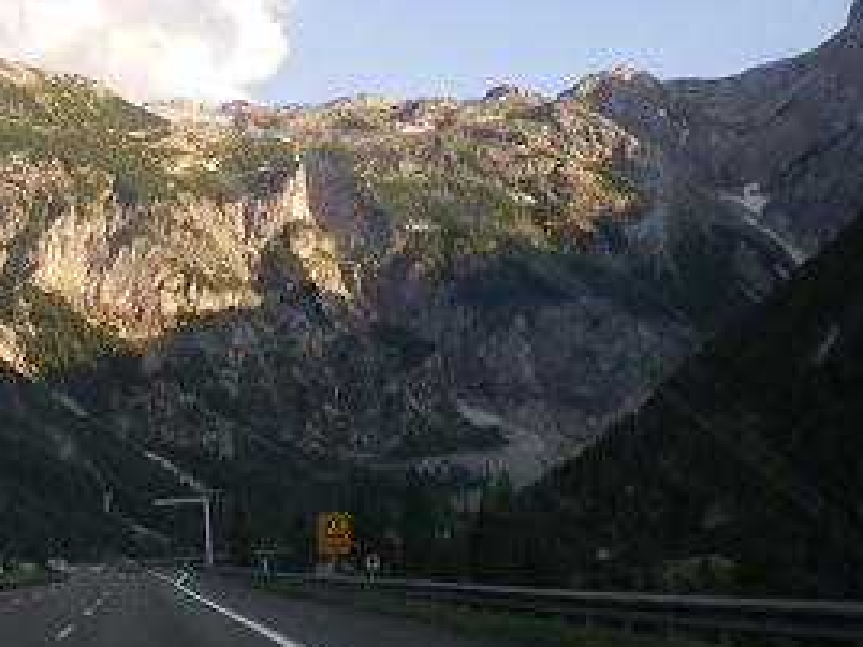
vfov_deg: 19.6
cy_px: 274
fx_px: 1870
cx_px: 225
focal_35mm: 75
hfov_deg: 25.7
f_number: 4.6
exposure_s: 1/100
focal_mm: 6.3
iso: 64
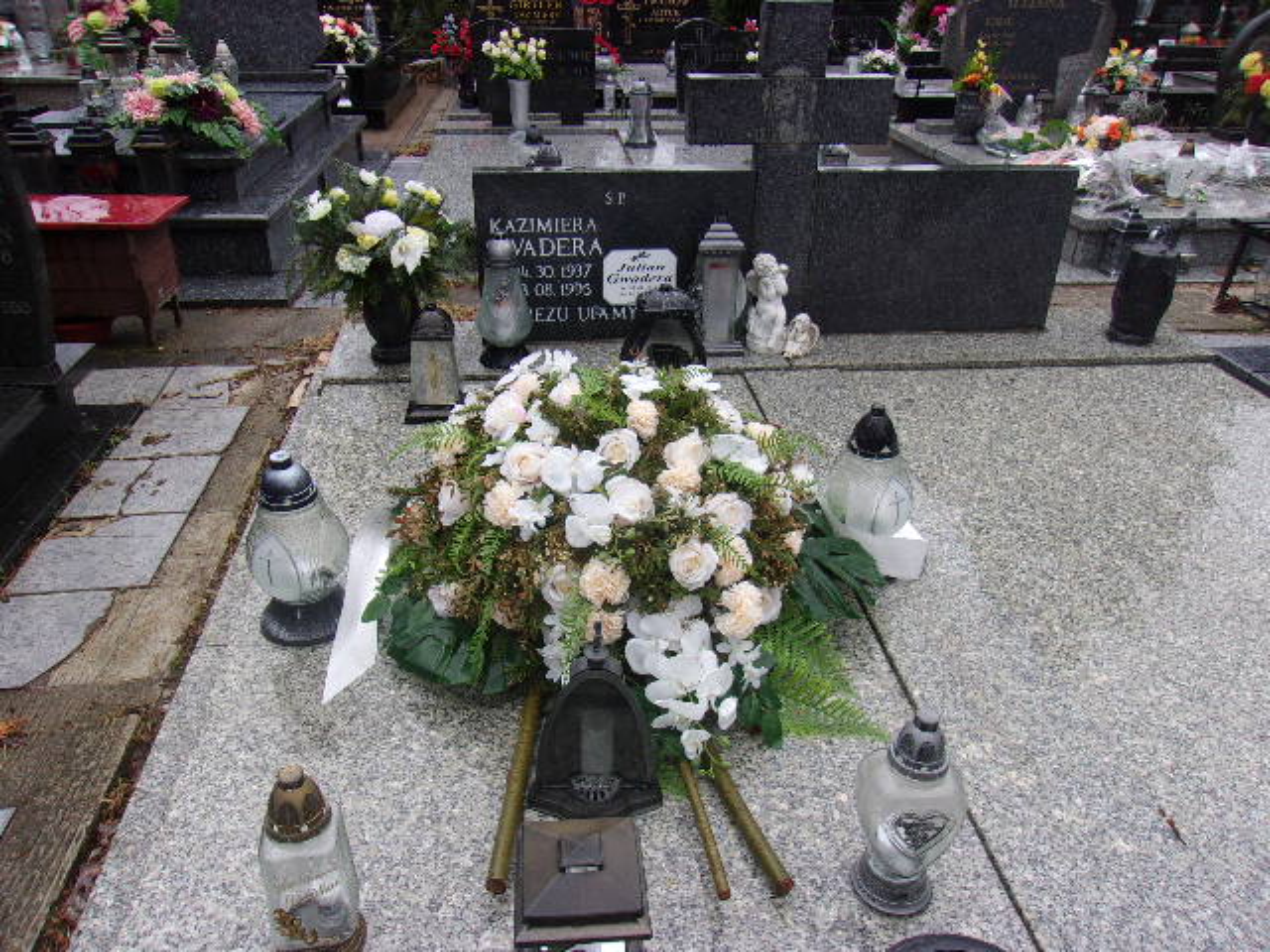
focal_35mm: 27
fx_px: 991
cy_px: 476
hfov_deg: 65.3
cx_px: 635
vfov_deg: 51.4
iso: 80
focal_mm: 4.9
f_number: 3
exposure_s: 1/52
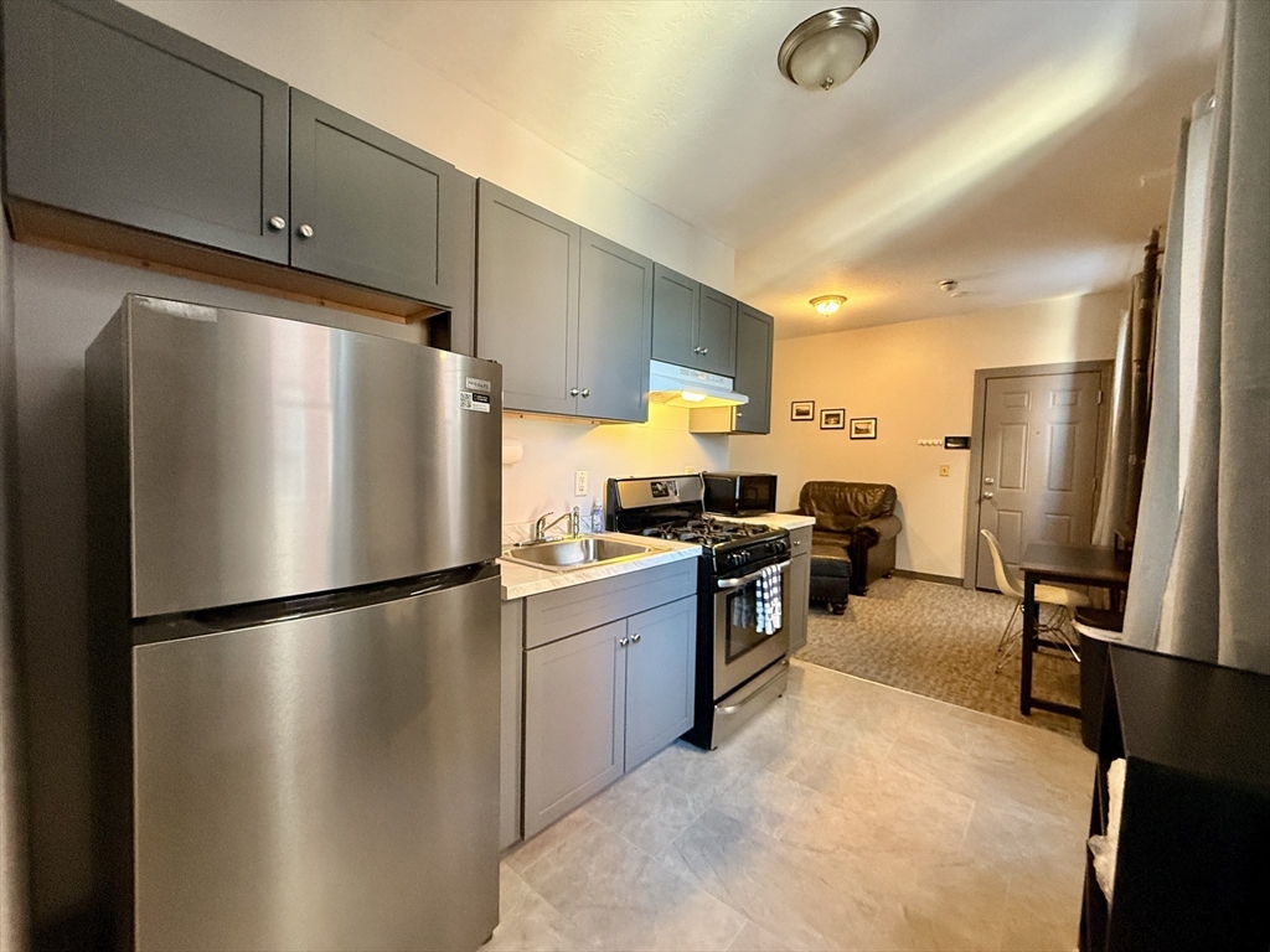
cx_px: 635
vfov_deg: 85.7
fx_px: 514
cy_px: 476
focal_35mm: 14
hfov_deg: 102.1
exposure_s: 1/60
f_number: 2.2
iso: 400
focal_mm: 2.22
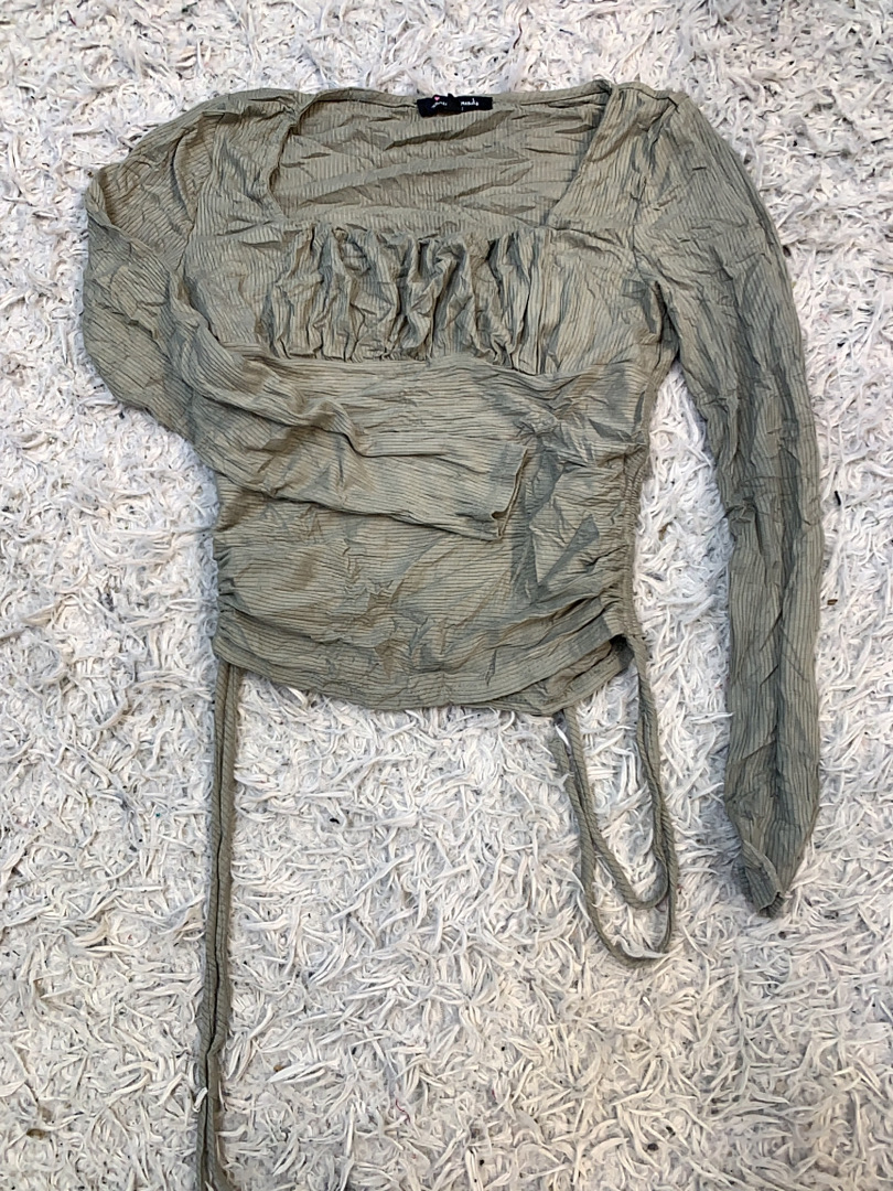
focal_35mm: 26
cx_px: 446
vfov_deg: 67.3
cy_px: 596
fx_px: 894
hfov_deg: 53.1
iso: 40
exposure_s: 1/100
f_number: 1.8
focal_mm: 4.25
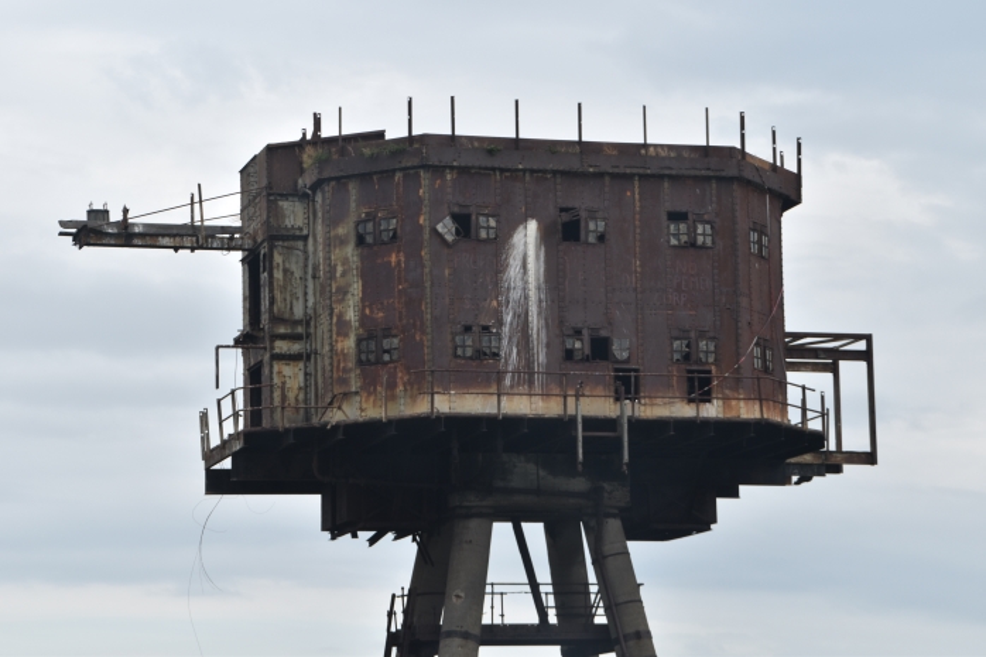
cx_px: 493
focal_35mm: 105
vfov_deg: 13.0
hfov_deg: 19.5
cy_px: 328
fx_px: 2875
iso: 200
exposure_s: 1/320
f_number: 9
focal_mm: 70
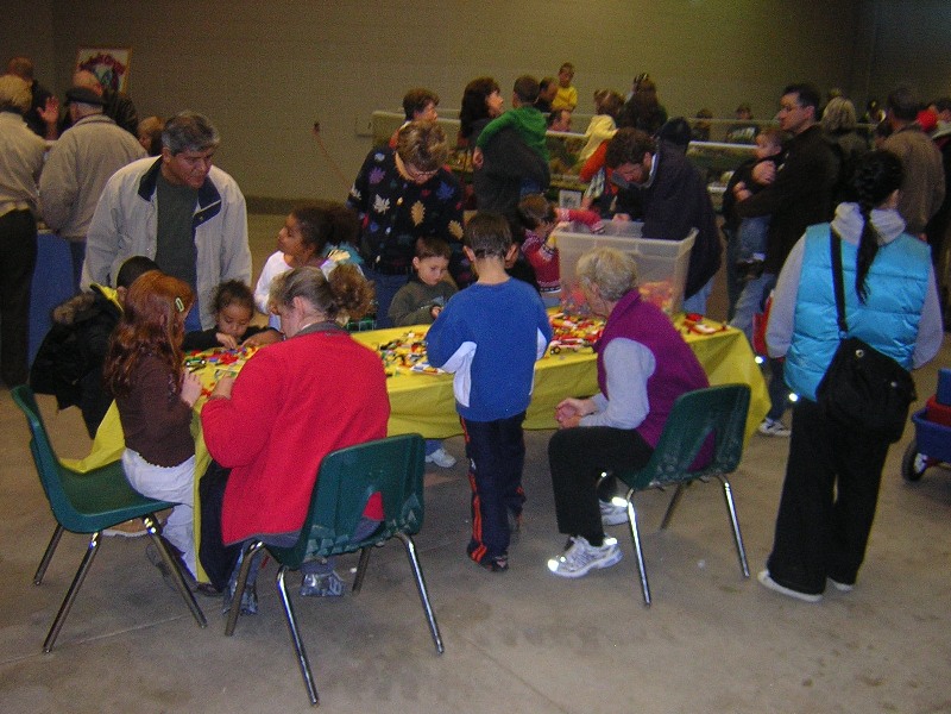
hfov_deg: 51.4
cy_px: 357
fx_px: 989
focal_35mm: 36
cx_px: 476
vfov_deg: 39.7
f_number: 2.6
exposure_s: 1/60.1
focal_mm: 4.7
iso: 400
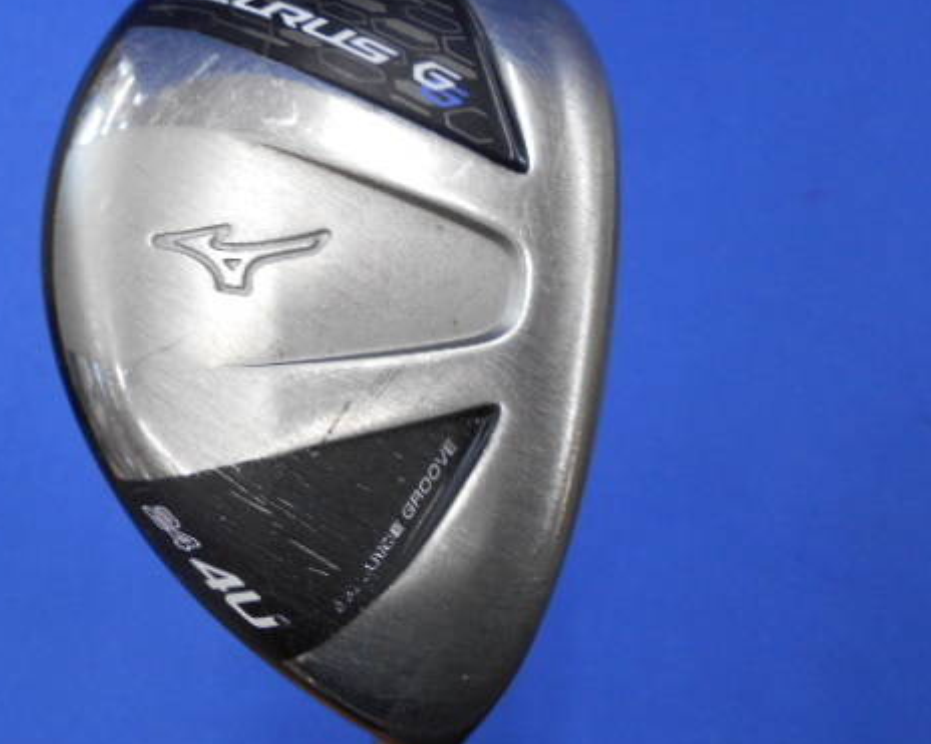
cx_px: 325
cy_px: 305
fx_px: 964
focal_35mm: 35
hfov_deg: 50.8
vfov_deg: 42.1
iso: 140
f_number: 3.2
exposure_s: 1/30
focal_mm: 4.6
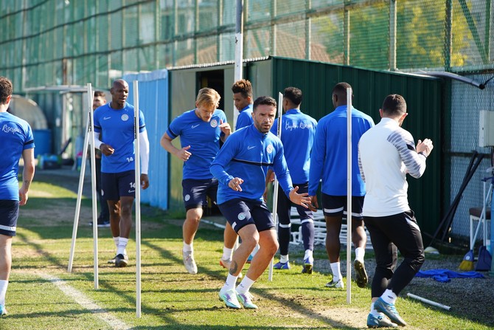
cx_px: 247
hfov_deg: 10.3
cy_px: 165
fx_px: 2745
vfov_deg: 6.9
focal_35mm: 200
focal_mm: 200
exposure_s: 1/400
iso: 320
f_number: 5.6
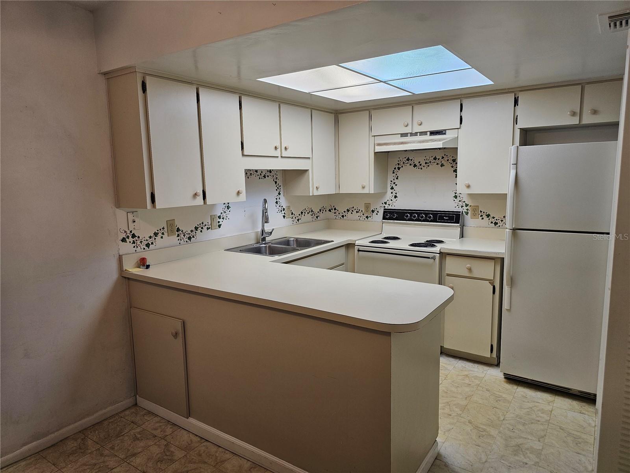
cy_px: 236
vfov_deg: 58.9
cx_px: 315
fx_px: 419
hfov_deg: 73.9
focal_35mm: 23
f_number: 1.7
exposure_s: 1/120
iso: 100
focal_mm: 6.3
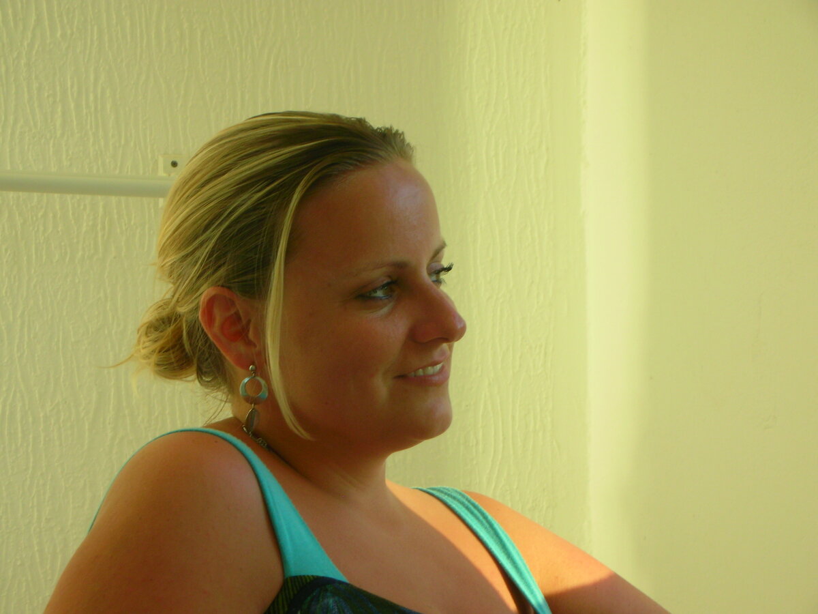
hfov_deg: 18.7
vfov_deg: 14.1
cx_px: 409
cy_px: 307
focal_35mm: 105
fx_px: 2481
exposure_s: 1/78.8
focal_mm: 17.4
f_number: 5.4
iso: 50
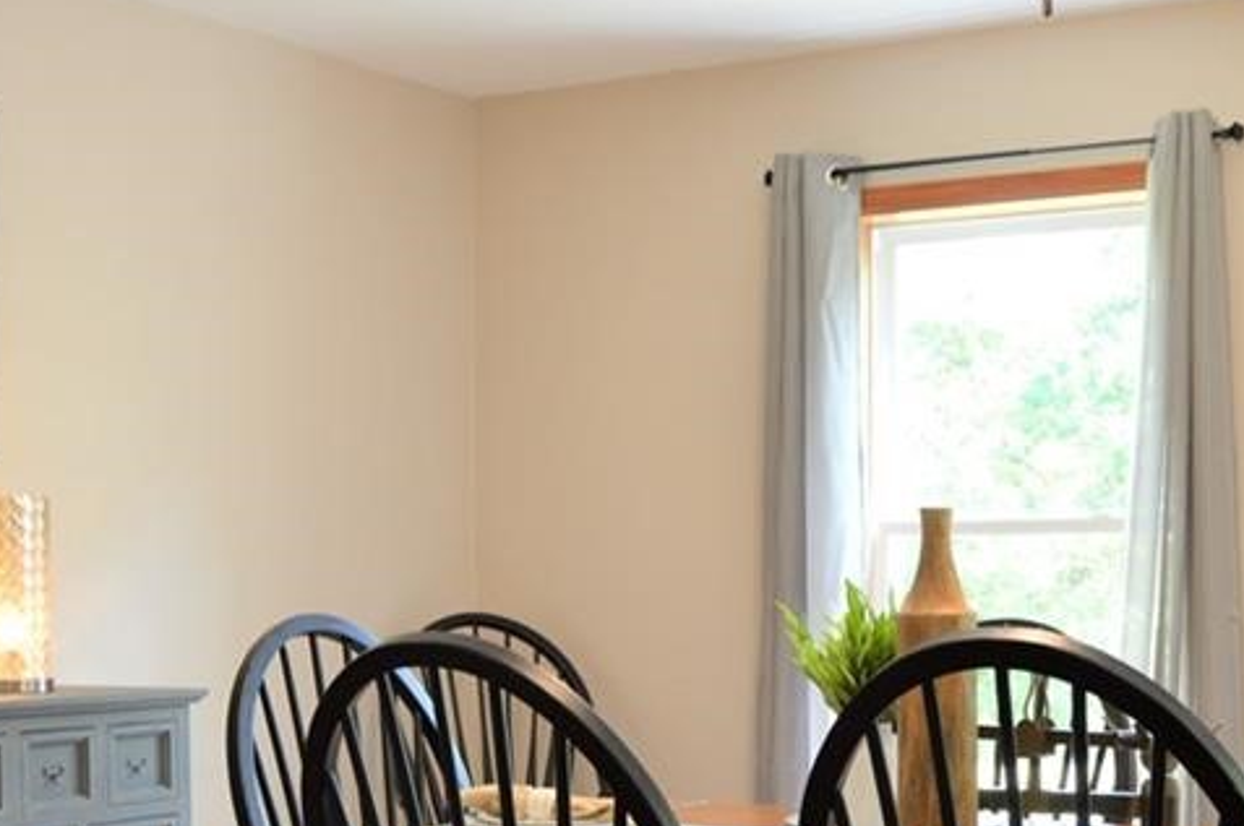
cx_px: 775
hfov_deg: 34.3
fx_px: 2002
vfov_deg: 22.7
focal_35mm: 58
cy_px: 748
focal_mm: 18
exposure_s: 1/60
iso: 720
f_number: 3.5
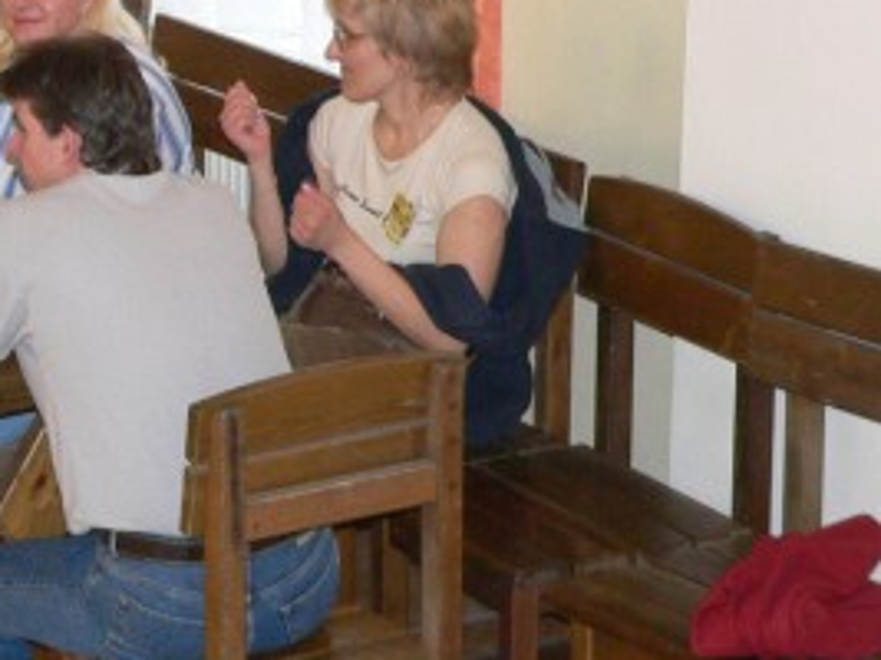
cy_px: 112
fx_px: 3943
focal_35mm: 155
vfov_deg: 9.5
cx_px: -106
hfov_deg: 12.5
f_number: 2.8
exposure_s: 1/60
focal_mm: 11.5
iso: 400
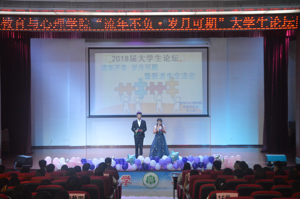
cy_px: 100
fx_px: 400
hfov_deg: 41.1
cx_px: 150
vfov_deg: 28.0
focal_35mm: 48
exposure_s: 1/320
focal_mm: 32
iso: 3200
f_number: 4.2
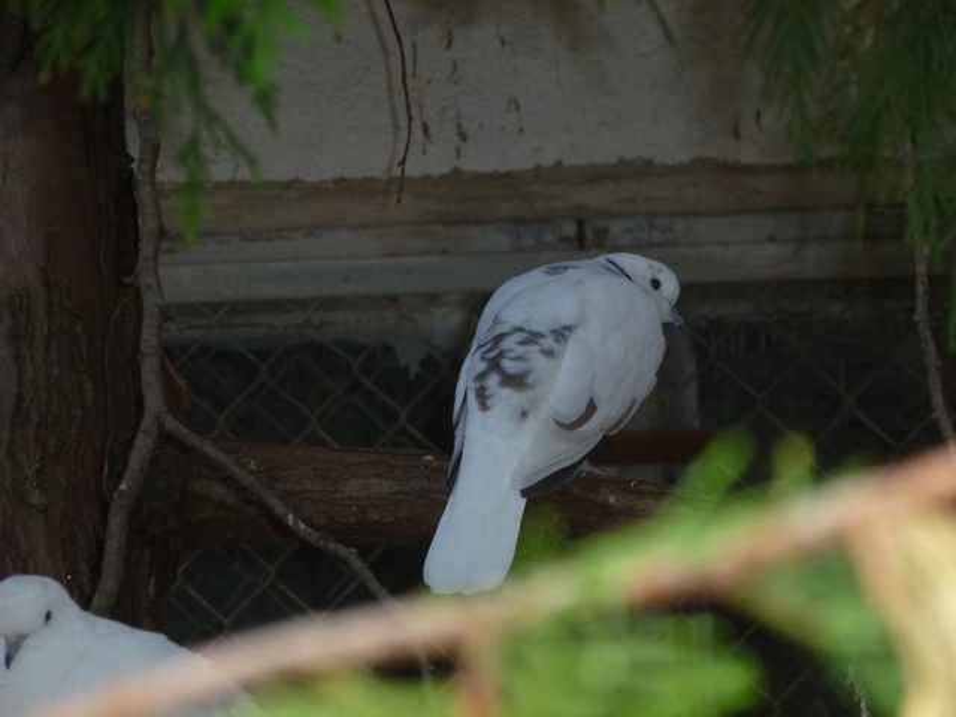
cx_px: 478
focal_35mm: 232
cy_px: 358
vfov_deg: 6.4
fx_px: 6407
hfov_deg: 8.5
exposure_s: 1/80
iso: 250
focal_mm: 41.5
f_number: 5.6
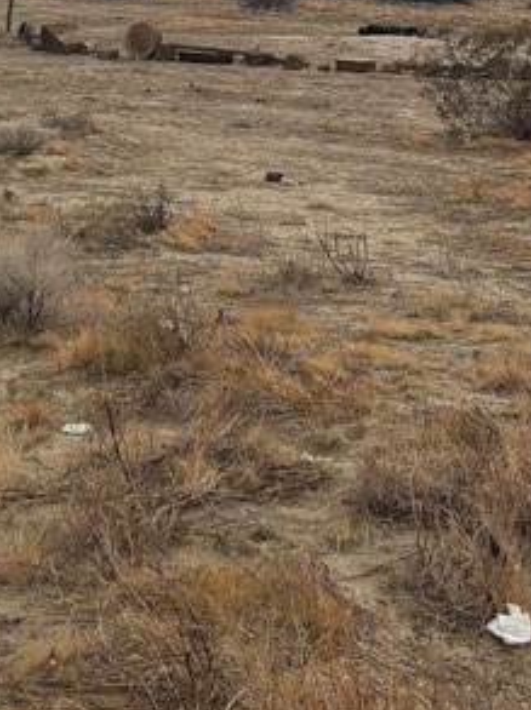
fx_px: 1865
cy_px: -75
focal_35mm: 91
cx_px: 182
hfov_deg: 16.2
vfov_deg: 20.5
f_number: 1.6
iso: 50
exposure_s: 1/7692
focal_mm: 5.96
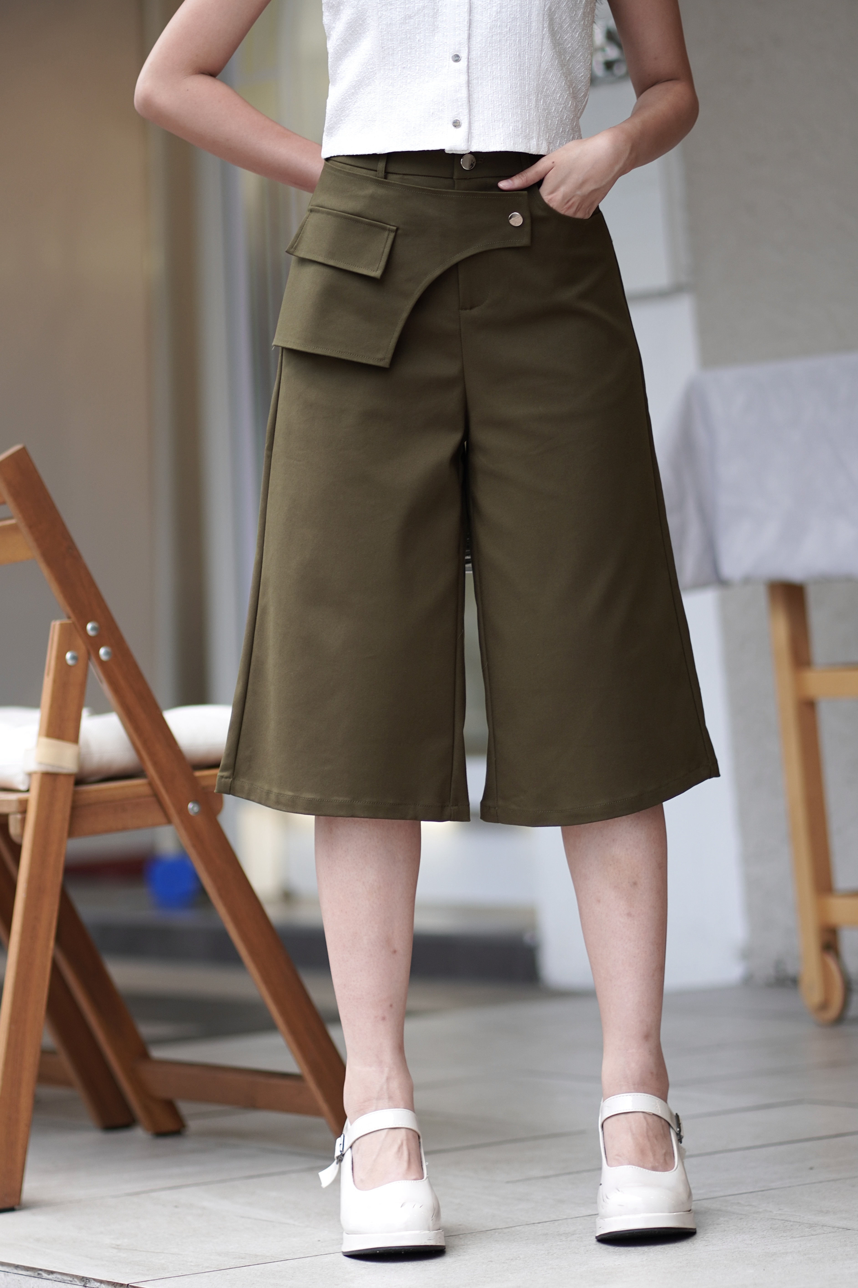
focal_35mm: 128
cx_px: 429
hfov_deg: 10.8
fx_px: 4558
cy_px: 644
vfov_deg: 16.1
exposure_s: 1/200
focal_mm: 85
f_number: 1.8
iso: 100
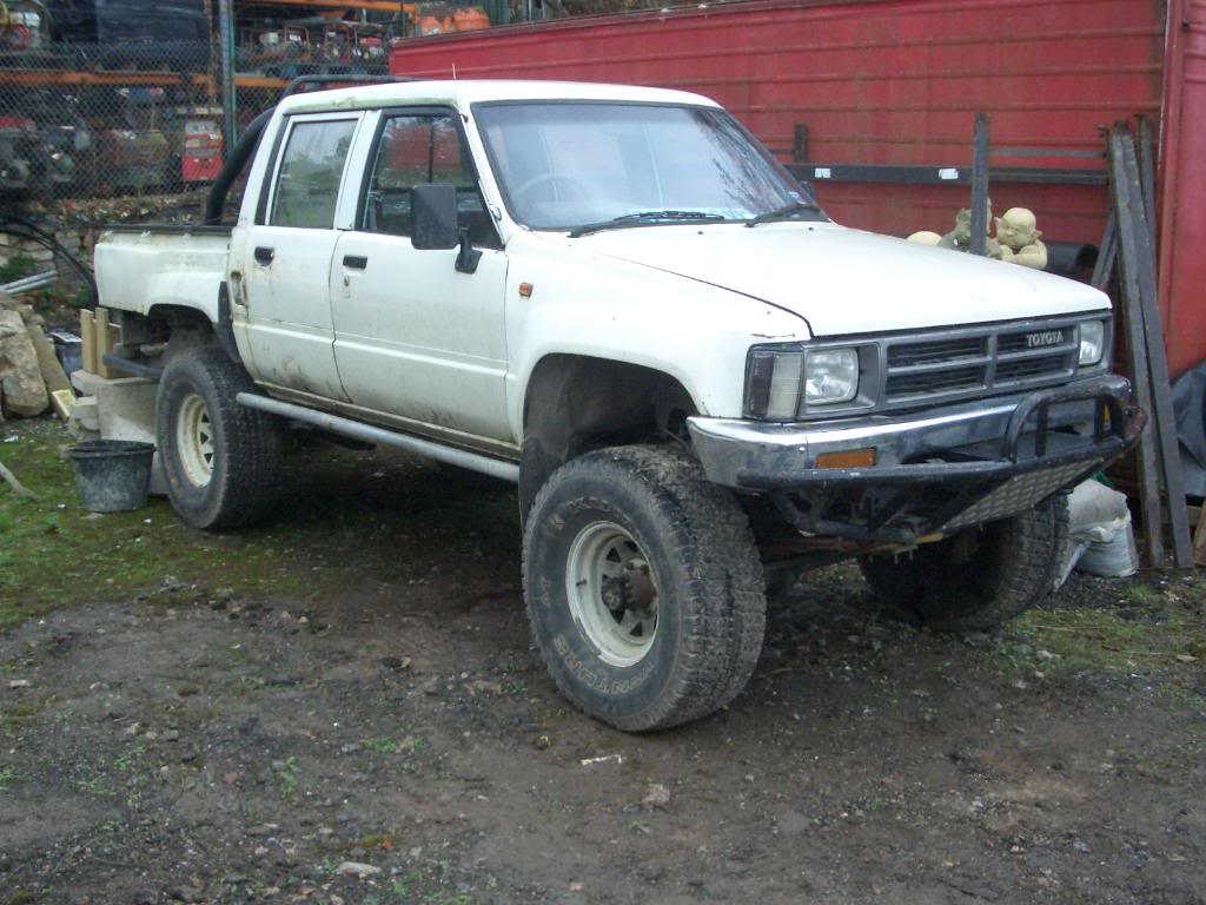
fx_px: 1428
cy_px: 452
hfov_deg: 45.8
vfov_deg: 35.1
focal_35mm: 41
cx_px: 603
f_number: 2.8
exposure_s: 1/60
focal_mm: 6.8
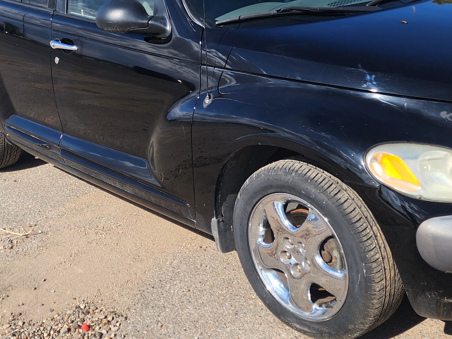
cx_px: 162
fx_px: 731
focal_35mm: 56
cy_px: 118
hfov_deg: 34.1
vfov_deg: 26.0
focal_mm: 6.4
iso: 12
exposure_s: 1/909
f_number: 1.8
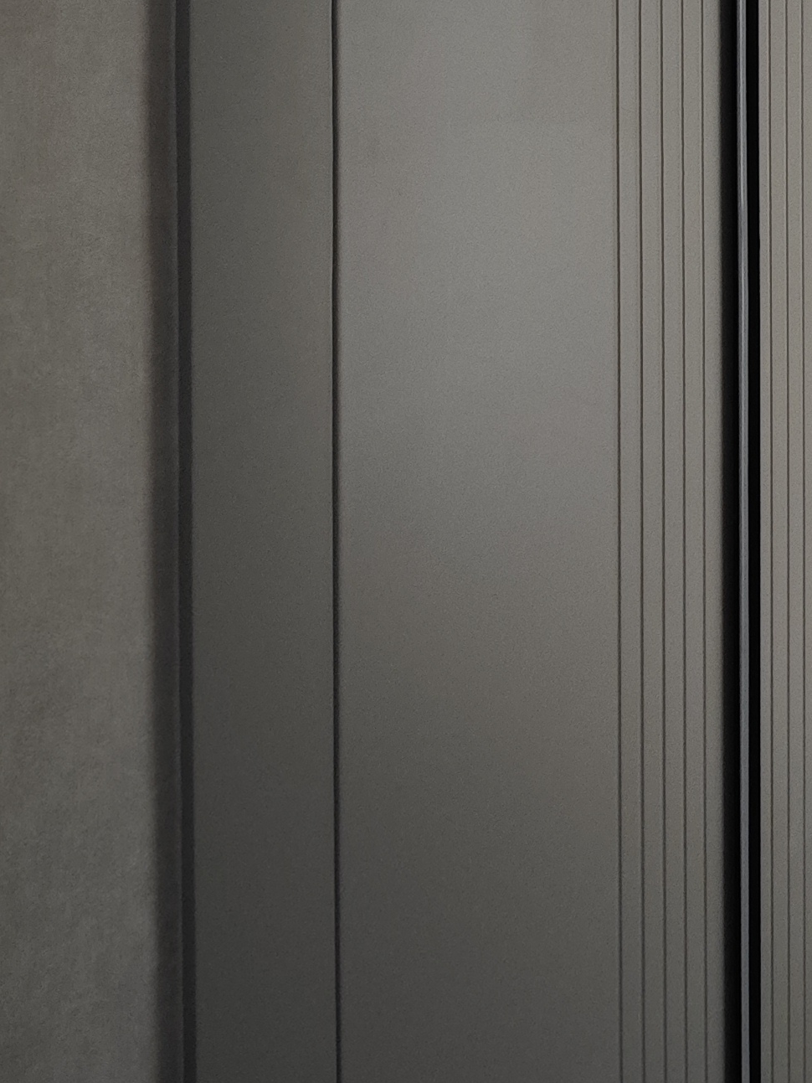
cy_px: -15
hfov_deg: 31.0
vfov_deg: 42.0
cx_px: 1004
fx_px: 1188
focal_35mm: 38
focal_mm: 2.03
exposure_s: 1/40.8
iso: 200
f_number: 1.8
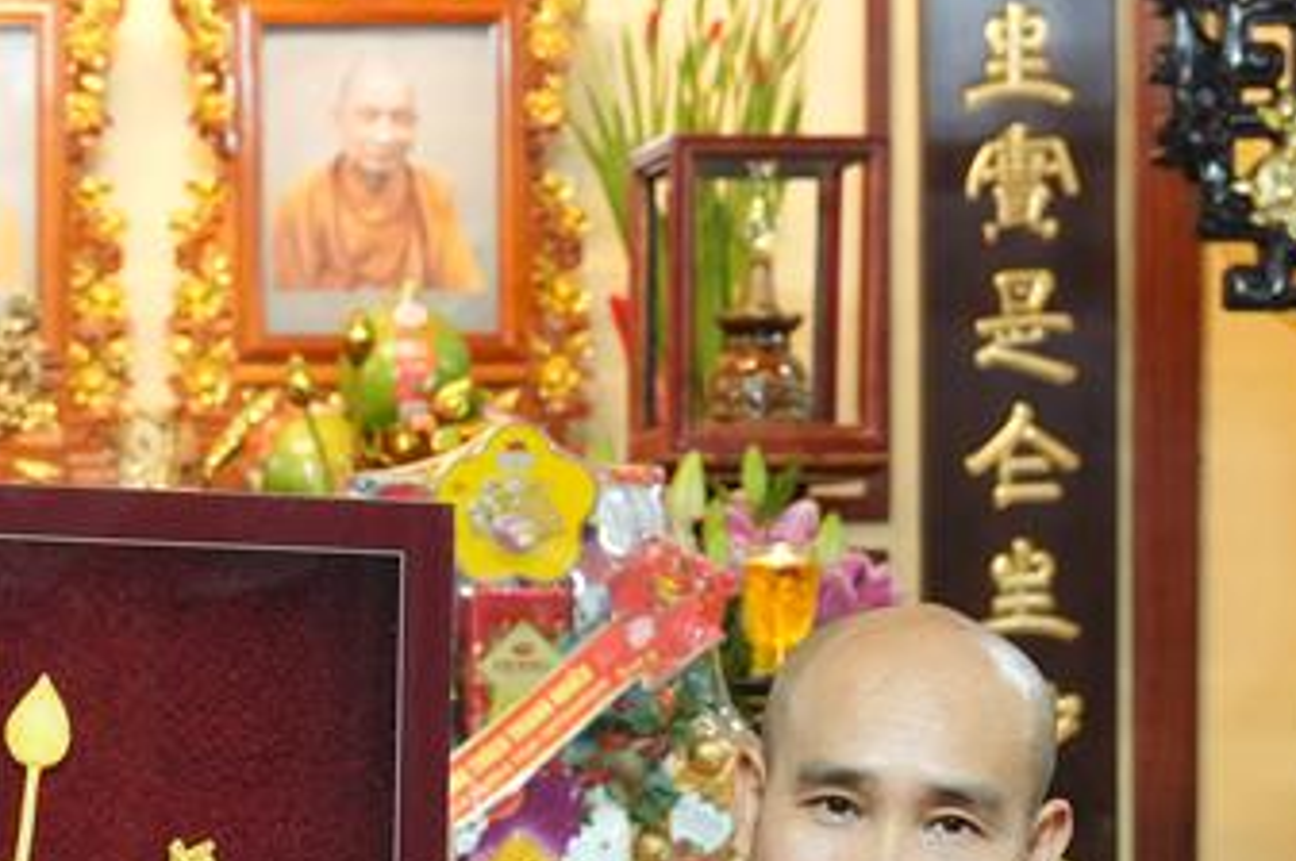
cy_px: 946
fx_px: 4999
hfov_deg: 14.6
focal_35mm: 139
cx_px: 27
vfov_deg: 9.7
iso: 4000
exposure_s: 1/100
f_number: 4
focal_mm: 39
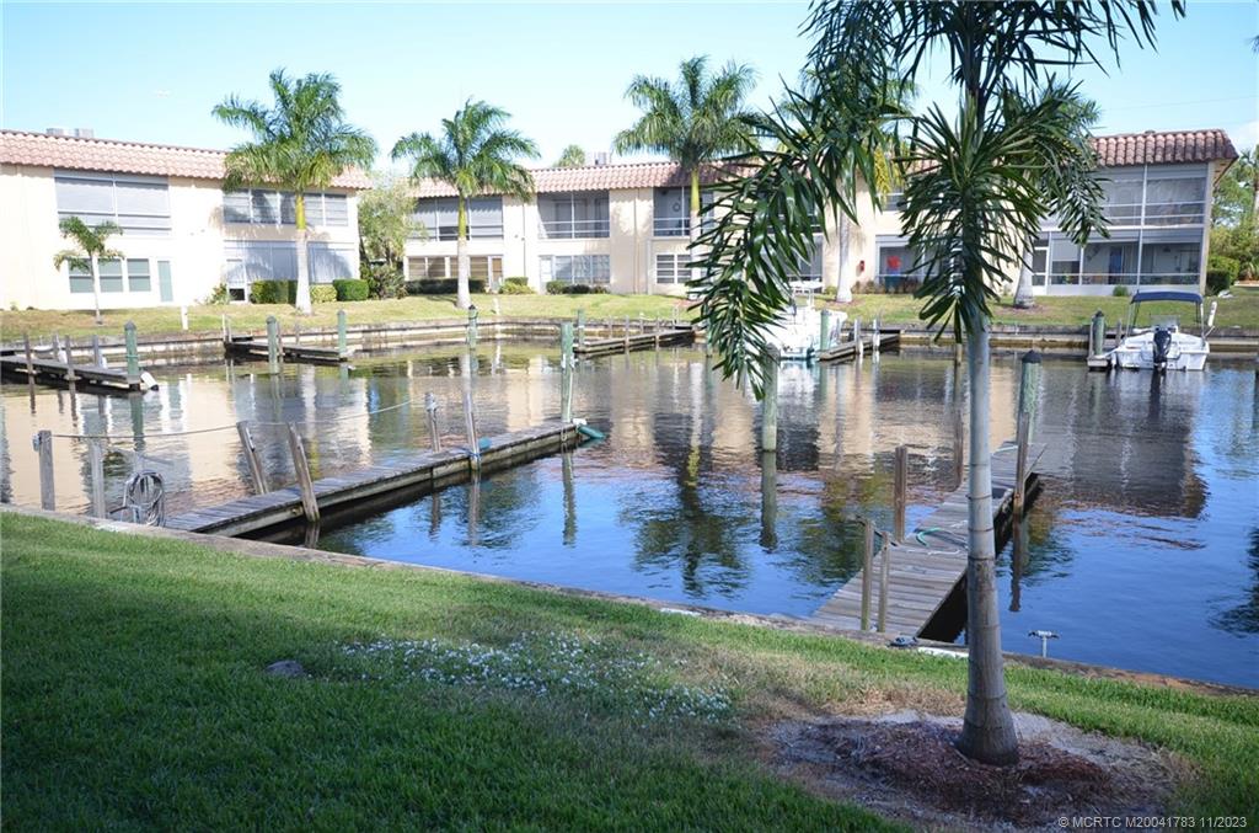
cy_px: 416
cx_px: 630
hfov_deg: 62.1
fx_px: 1046
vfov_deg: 43.4
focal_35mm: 30
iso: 200
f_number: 7.1
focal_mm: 20
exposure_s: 1/200
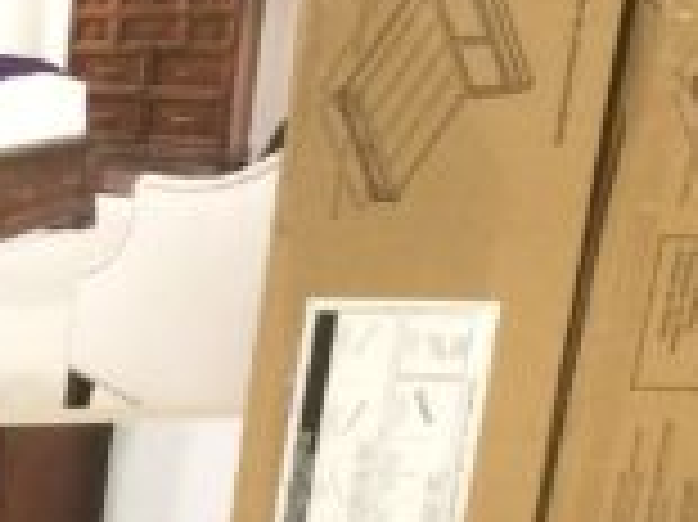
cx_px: -919
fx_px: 2901
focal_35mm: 144
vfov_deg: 10.1
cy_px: 688
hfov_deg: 11.6
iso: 160
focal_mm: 4.15
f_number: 2.2
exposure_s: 1/33
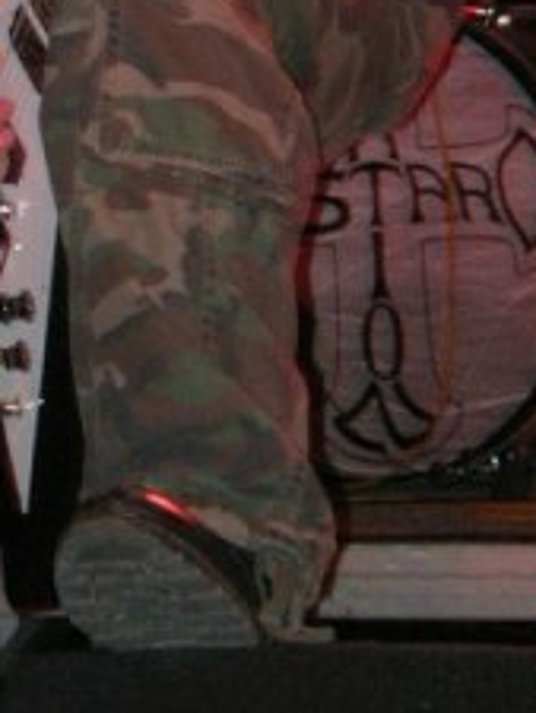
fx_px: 5404
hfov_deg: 5.7
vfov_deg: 7.5
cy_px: -146
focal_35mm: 262
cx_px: -82
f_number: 4.3
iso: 200
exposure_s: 1/60.1
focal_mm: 19.1
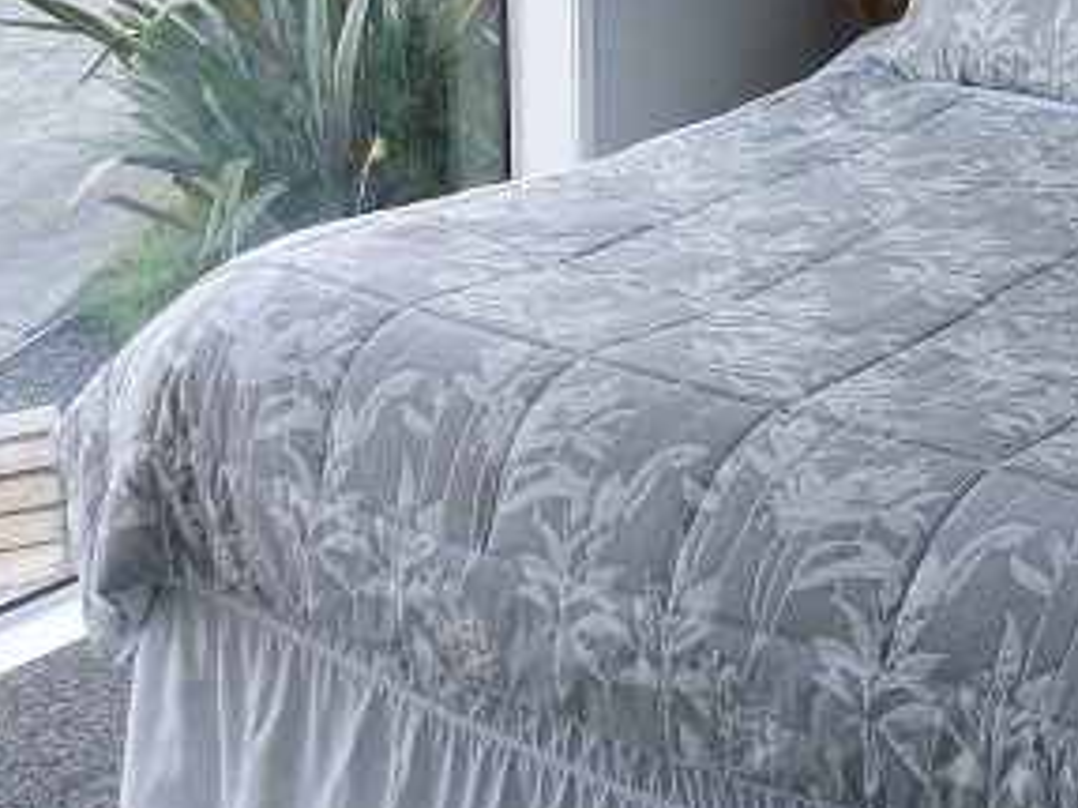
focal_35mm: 67
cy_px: 184
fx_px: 2086
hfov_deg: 28.1
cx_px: 920
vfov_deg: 21.7
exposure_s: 1/100
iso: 64
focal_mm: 5.23
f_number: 1.8
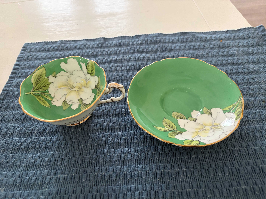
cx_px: 133
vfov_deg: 53.1
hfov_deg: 67.3
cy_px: 100
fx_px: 200
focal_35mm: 26
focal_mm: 5.96
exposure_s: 1/56
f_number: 1.6
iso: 320
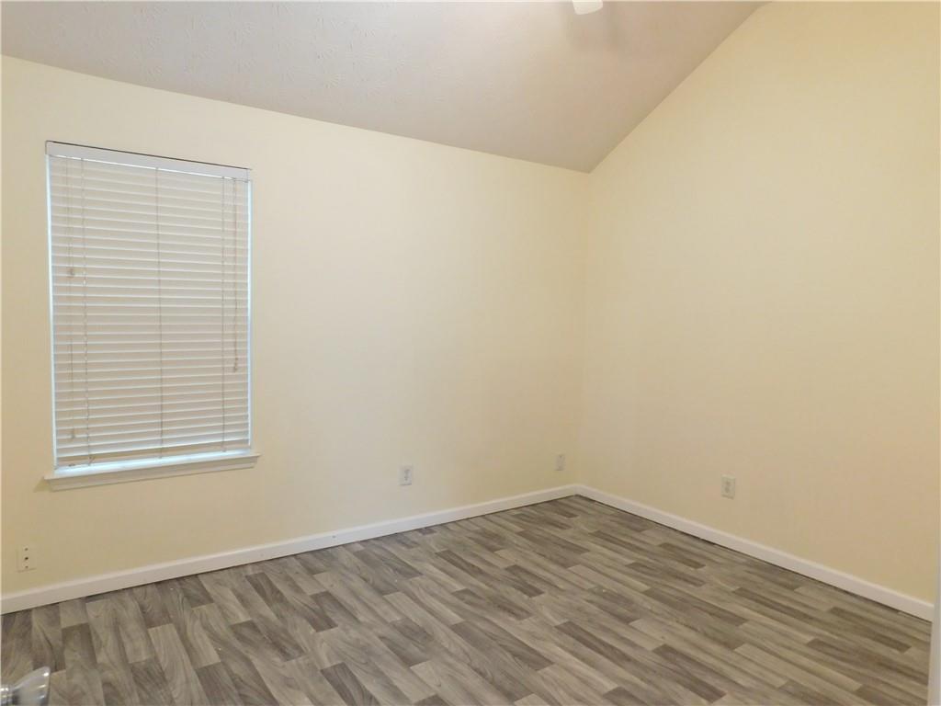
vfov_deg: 58.9
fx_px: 625
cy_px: 353
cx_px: 470
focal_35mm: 23
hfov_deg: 73.9
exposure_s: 1/25
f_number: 3
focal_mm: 4
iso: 400
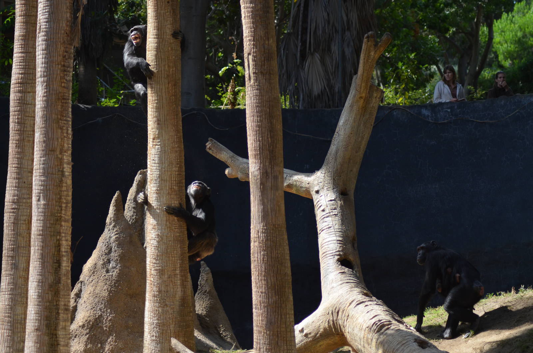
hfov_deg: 16.7
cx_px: 266
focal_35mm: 123
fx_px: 1817
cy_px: 176
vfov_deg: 11.1
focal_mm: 82
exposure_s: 1/1250
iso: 400
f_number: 4.5
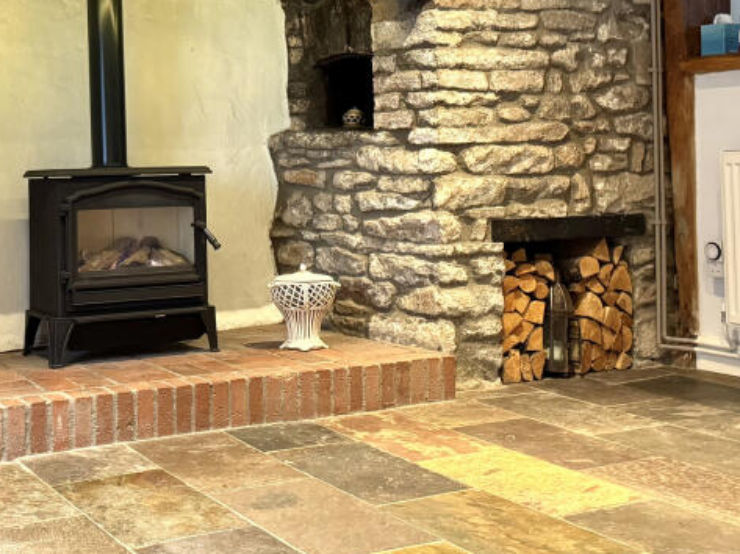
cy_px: 122
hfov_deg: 36.1
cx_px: 191
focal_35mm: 52
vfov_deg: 27.5
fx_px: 1111
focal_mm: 6.76
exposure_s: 1/60
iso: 500
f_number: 1.78
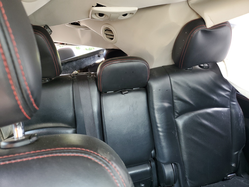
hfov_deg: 67.3
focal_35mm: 26
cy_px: 94
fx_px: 187
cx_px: 124
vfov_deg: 53.1
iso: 112
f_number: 1.5
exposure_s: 1/60.2
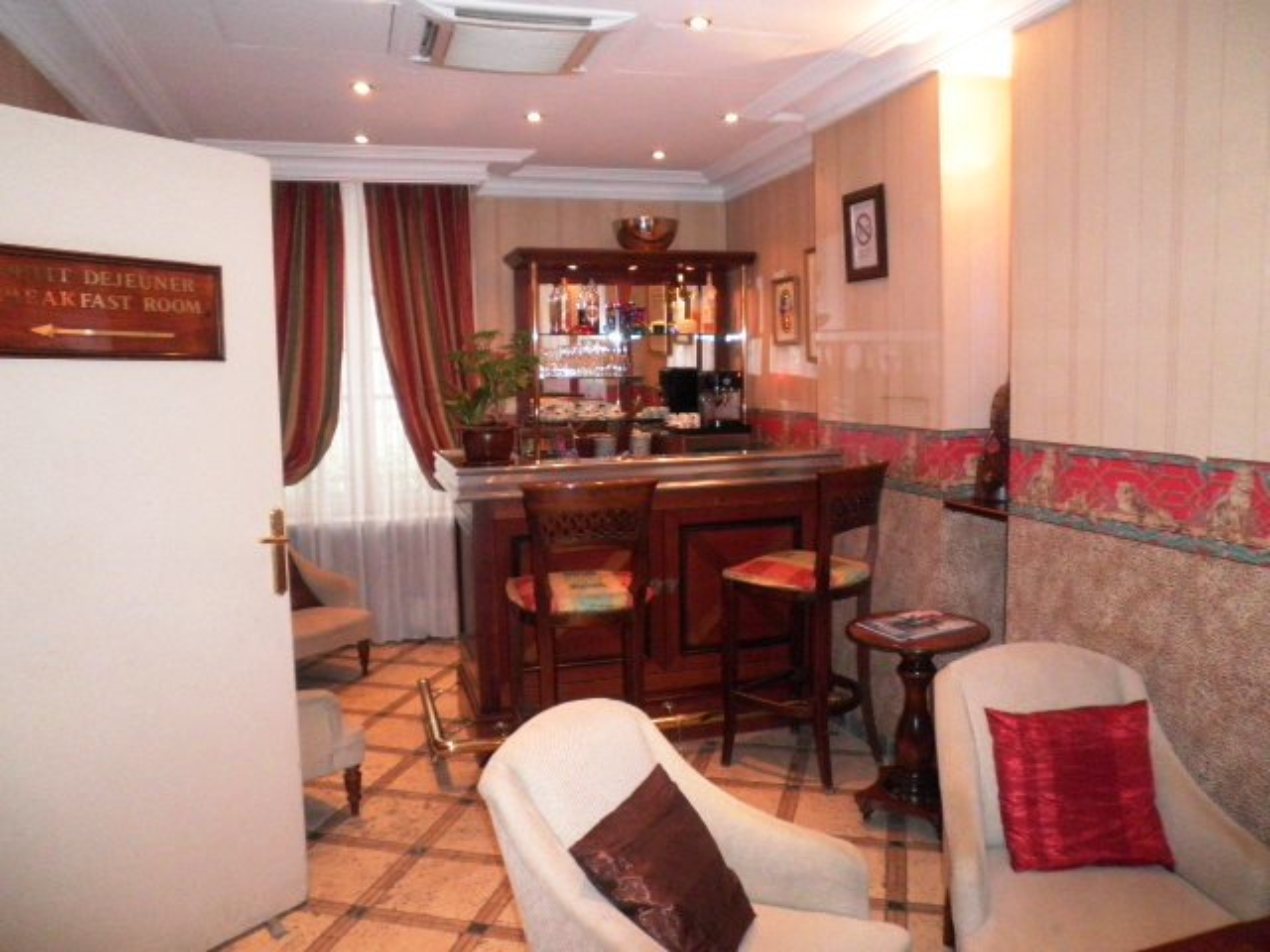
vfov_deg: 53.1
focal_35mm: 26
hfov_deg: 67.3
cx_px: 635
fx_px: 954
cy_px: 476
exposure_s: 1/30
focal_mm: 4.7
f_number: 2.6
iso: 400
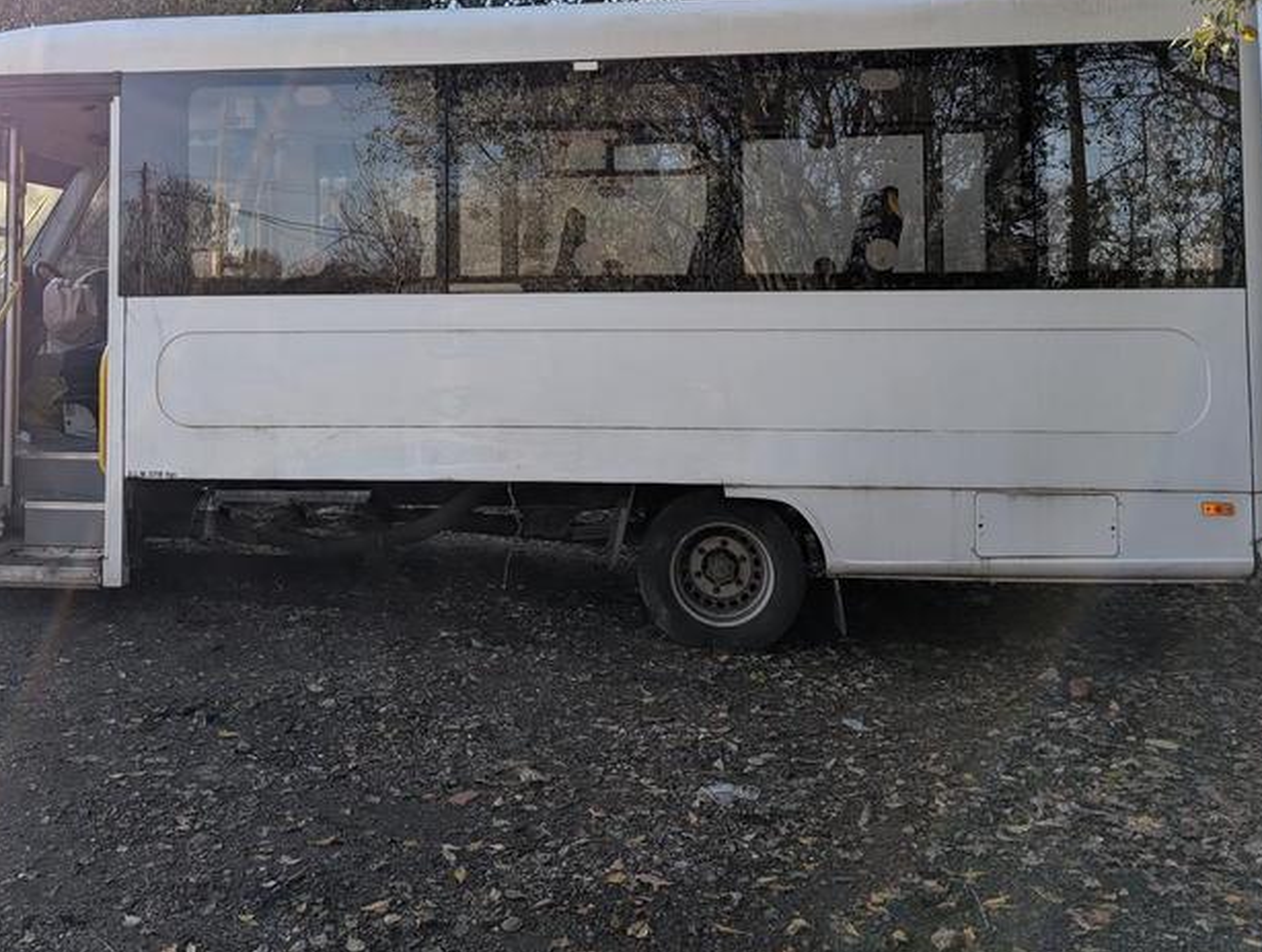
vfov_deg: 40.1
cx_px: 504
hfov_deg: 52.2
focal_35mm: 35
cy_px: 281
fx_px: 1278
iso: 21
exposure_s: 1/656
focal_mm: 6.9
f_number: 1.68
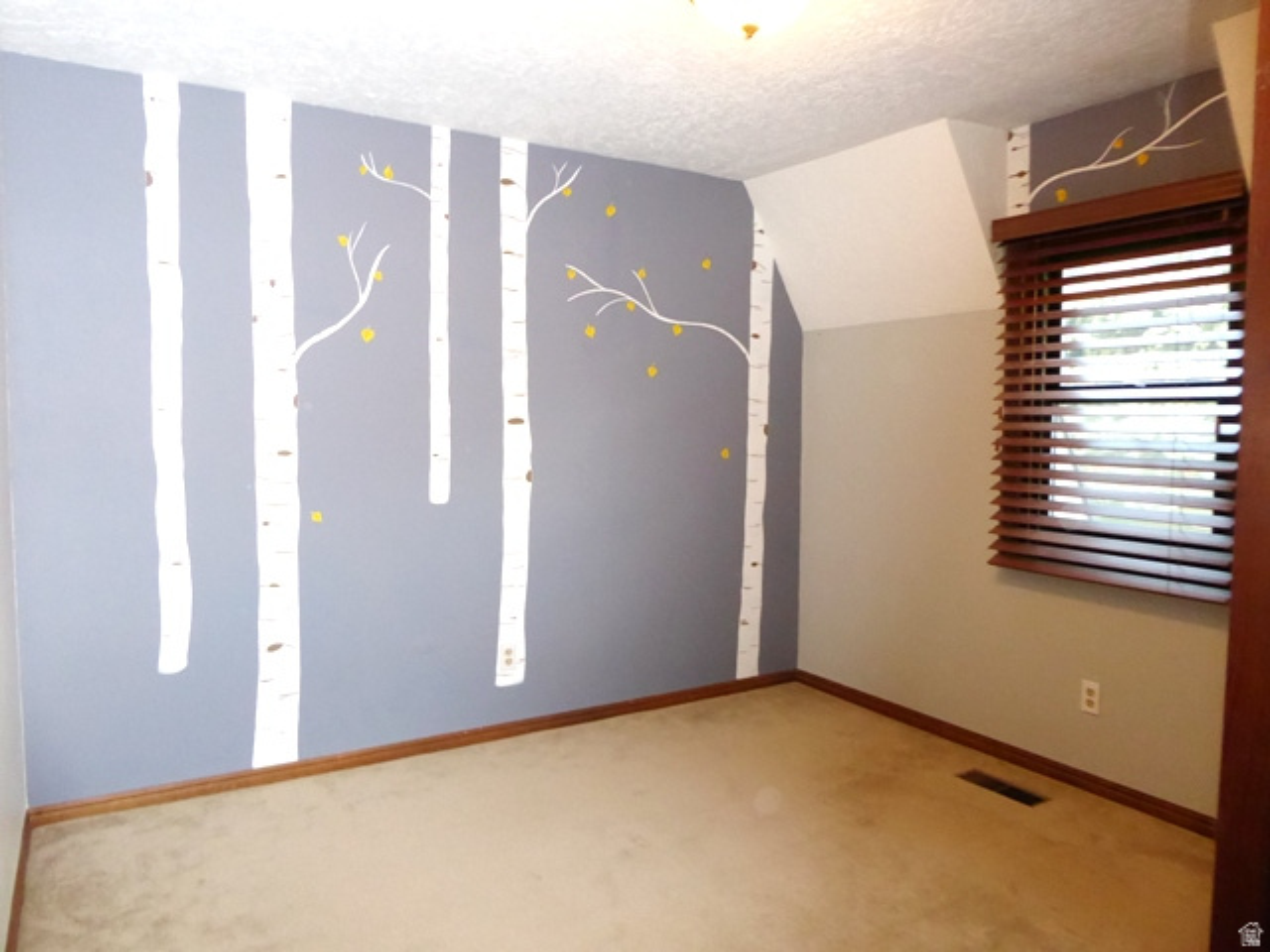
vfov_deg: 54.9
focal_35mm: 25
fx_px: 917
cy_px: 476
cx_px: 635
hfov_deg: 69.4
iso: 800
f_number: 3.3
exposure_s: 1/60
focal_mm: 4.3
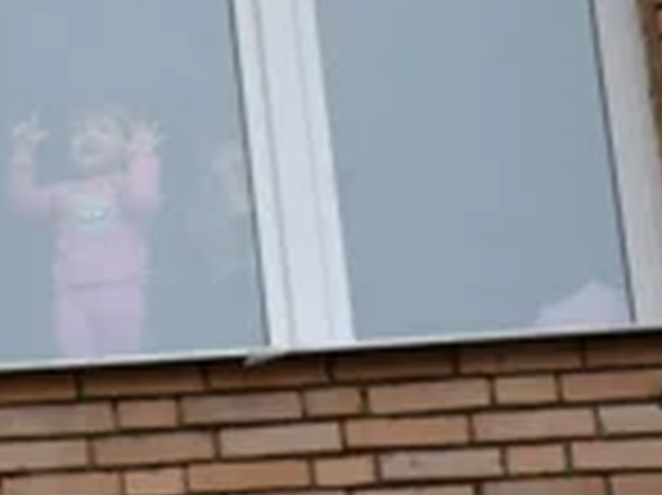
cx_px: 68
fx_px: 10529
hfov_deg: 3.6
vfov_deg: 2.7
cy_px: 182
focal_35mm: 551
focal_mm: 140
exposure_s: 1/400
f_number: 5.6
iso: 1000
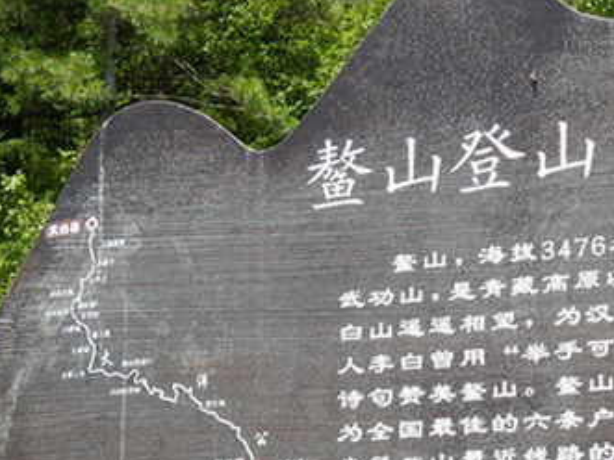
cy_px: 424
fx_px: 2234
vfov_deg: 11.7
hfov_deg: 15.6
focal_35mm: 126
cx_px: 325
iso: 125
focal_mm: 8.6
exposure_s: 1/500
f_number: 3.7
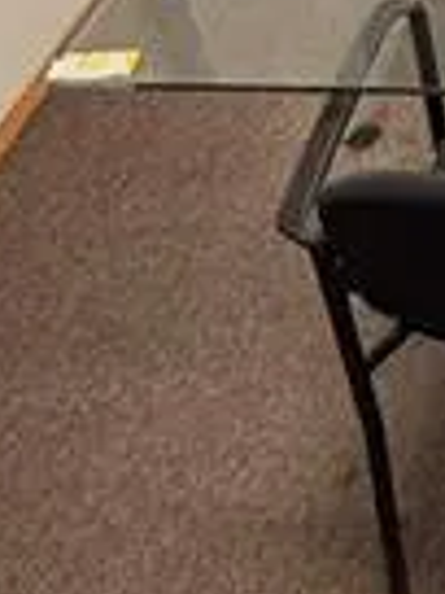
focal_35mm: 79
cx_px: 755
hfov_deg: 16.2
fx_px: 1354
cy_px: -140
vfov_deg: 22.5
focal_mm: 2.22
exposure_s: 1/60
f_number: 2.2
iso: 250
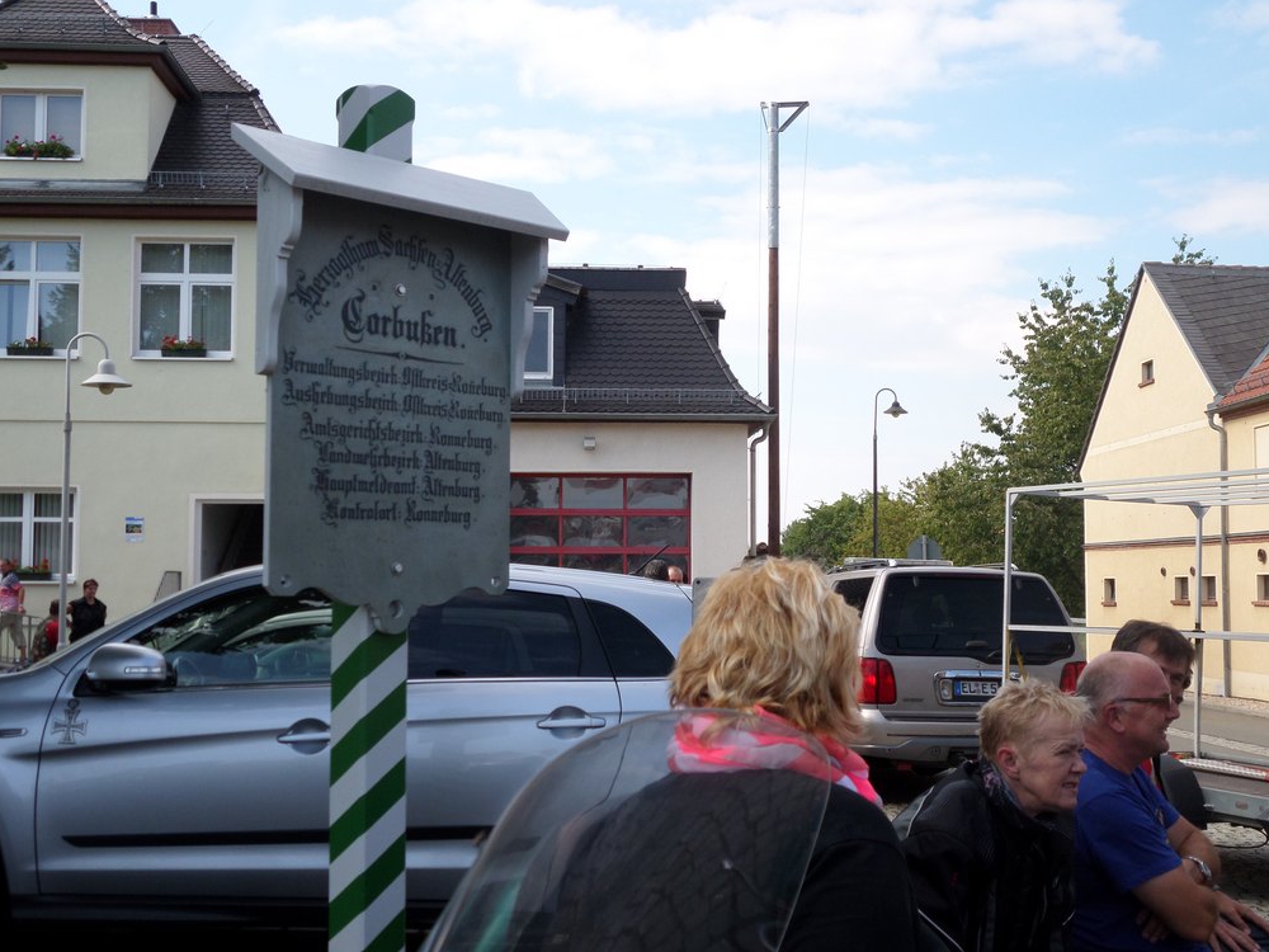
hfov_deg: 43.8
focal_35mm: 43
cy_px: 485
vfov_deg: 33.6
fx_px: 1576
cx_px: 643
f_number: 3.9
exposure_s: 1/350
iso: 80
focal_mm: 7.6
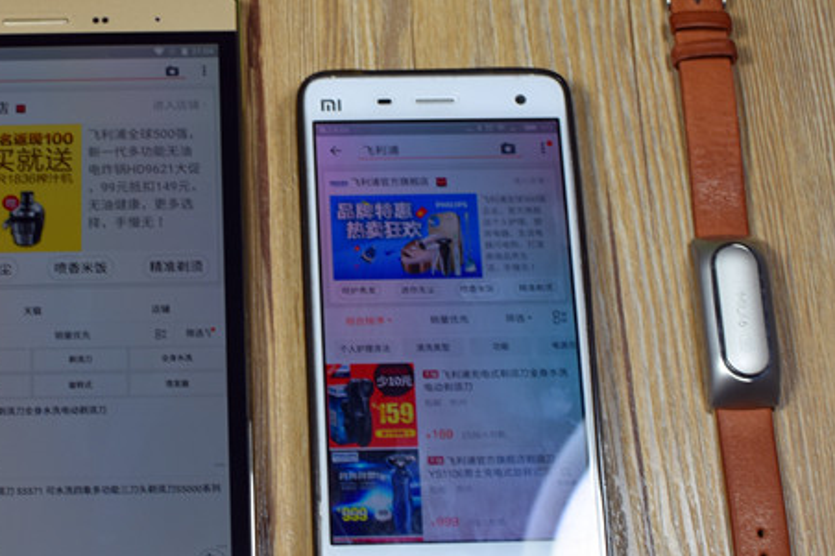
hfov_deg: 21.7
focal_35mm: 93
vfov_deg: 14.7
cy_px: 284
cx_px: 179
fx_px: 2154
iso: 200
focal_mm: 35
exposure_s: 1/20
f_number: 6.3
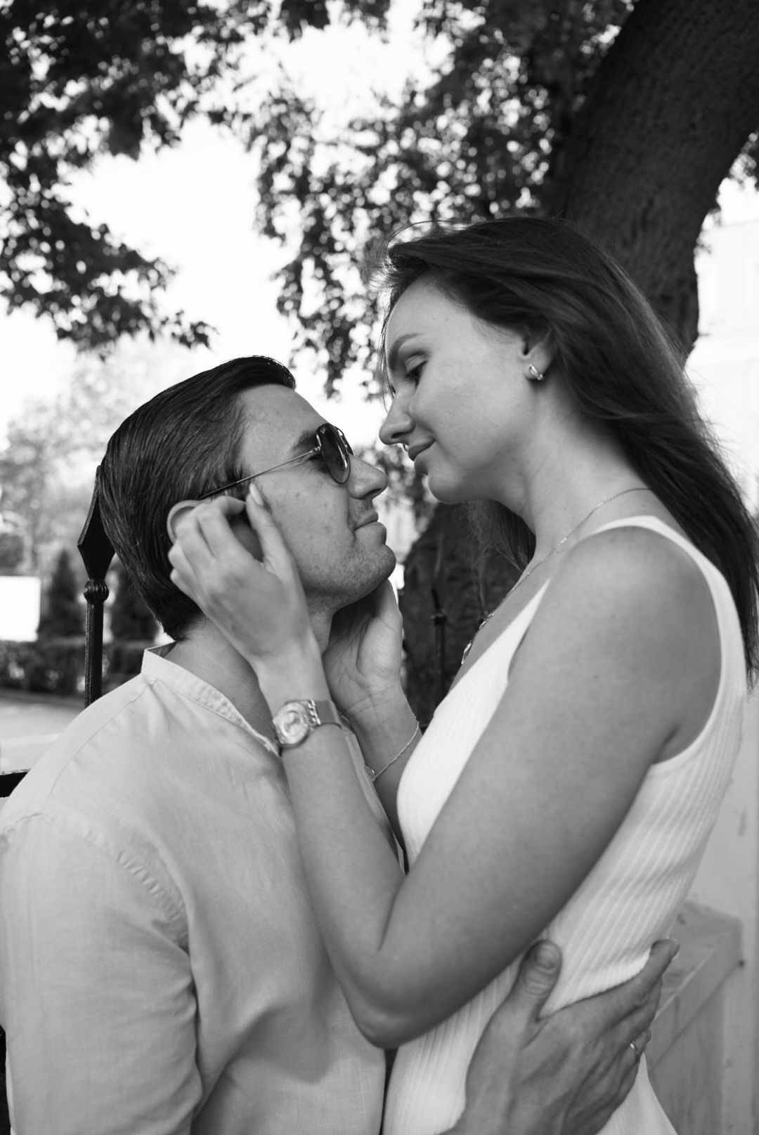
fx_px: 884
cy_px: 568
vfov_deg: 65.4
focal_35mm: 28
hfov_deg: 46.5
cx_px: 380
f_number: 3.5
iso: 100
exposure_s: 1/100
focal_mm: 28
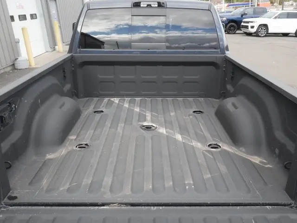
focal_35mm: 34
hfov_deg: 53.9
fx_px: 292
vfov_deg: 41.8
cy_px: 112
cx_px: 148
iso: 1250
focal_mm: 17
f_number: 20
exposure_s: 1/60
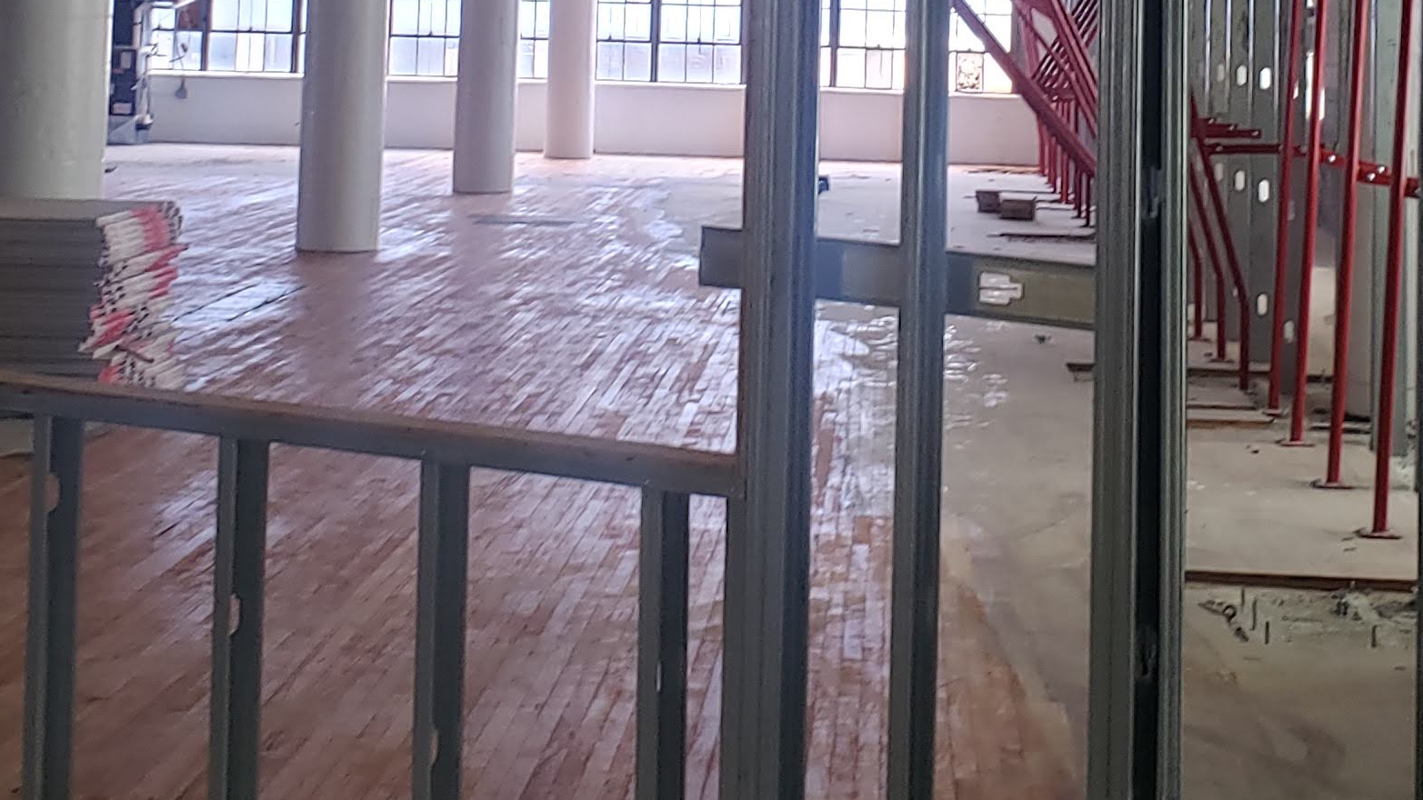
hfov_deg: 29.0
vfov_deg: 15.9
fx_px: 2754
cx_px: 777
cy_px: -143
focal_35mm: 73
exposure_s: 1/60
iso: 125
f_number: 2.4
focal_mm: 4.3
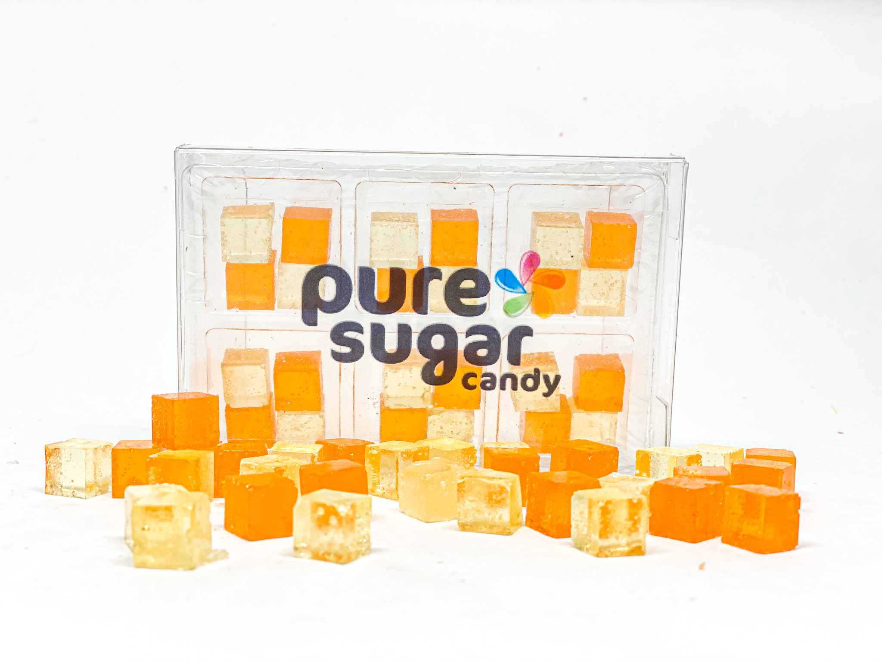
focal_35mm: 52
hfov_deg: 36.8
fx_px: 1325
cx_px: 441
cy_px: 331
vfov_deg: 28.0
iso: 20
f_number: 2
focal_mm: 6
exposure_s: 1/240
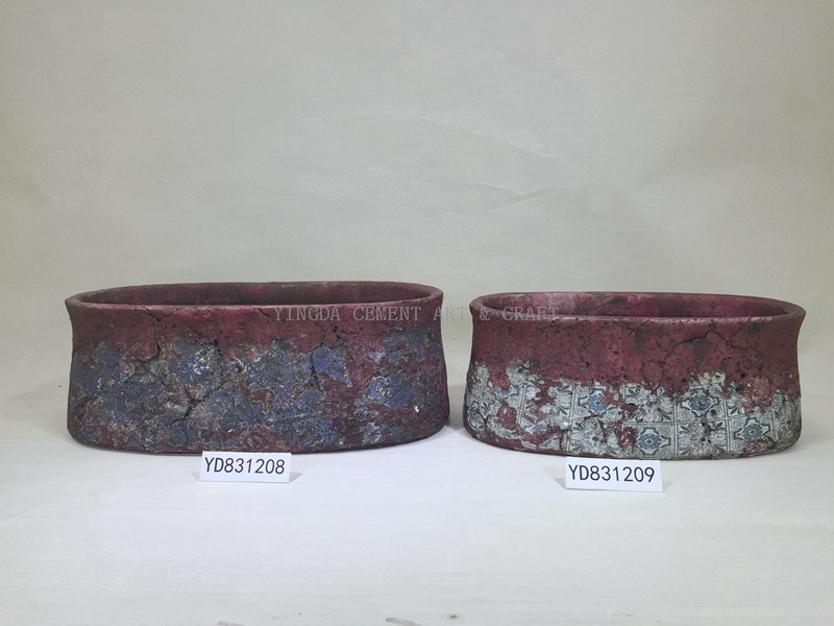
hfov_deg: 61.7
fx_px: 699
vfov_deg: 48.2
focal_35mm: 29
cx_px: 417
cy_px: 313
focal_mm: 4.15
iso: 32
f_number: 2.2
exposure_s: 1/332
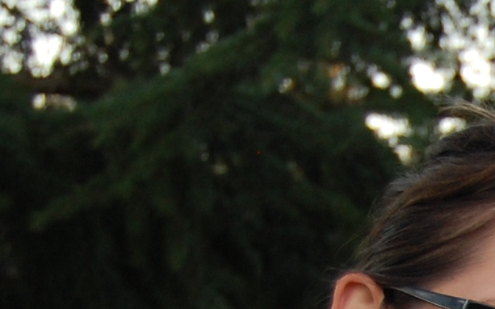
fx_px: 3237
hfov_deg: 8.1
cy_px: 762
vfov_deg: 5.3
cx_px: 1131
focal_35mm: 240
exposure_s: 1/60
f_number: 4.5
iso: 400
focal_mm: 32
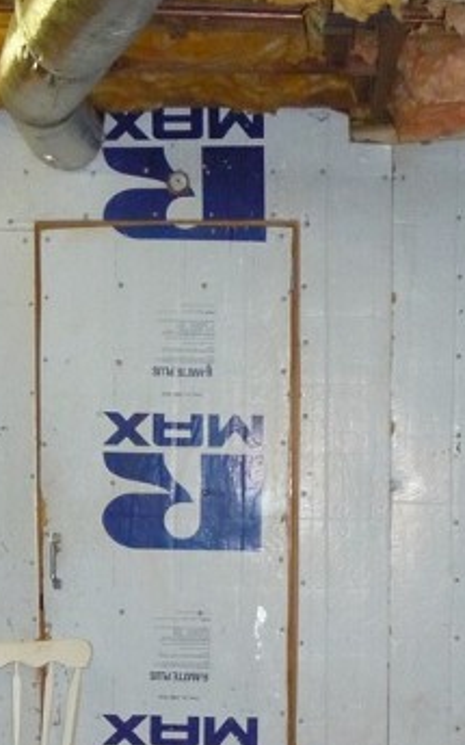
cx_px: 335
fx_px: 1440
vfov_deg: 28.1
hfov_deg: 18.3
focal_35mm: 71
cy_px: 639
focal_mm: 5.2
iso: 400
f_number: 3.3
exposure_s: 1/30
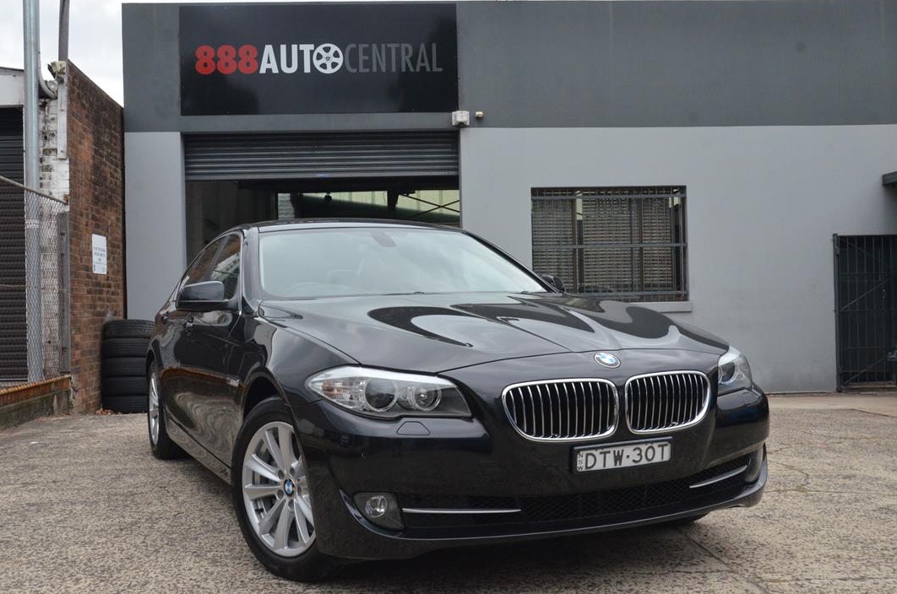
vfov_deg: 36.7
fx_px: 895
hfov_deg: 53.1
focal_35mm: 36
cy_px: 291
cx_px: 409
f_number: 11
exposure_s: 1/500
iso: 2000
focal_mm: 22
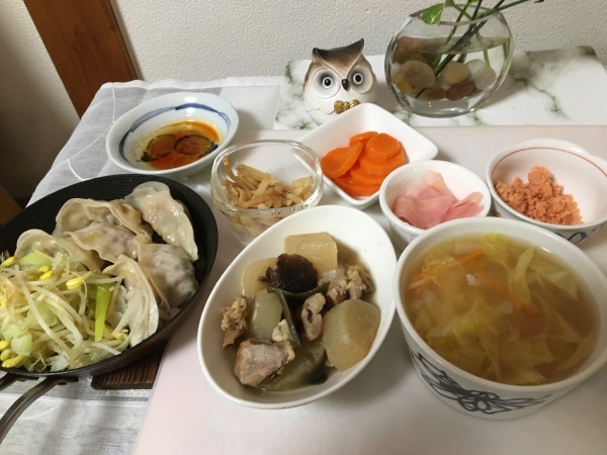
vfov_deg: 48.2
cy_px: 228
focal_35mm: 29
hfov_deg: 61.7
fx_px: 509
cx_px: 304
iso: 200
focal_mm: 4.15
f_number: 2.2
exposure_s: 1/24
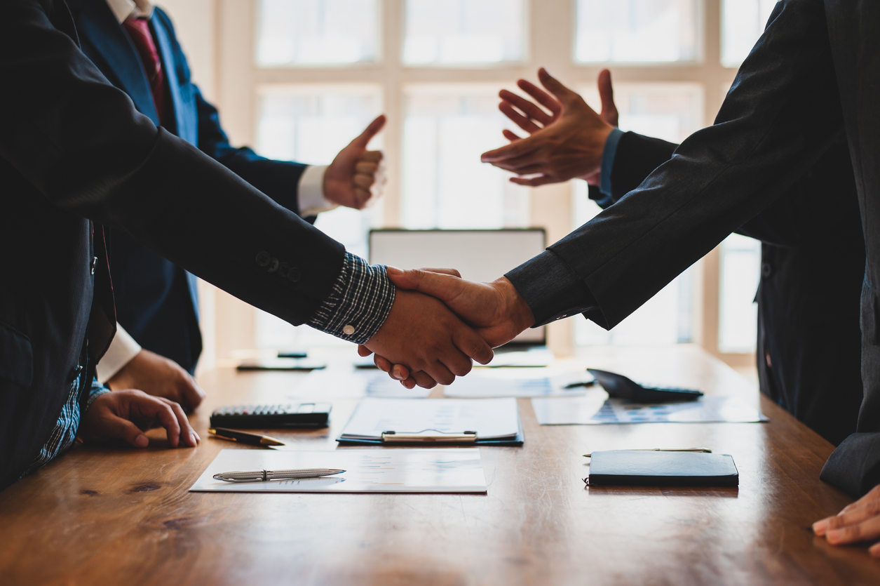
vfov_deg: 27.0
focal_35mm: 50
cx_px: 440
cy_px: 293
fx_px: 1221
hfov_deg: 39.6
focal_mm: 50
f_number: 2.8
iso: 200
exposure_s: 1/200
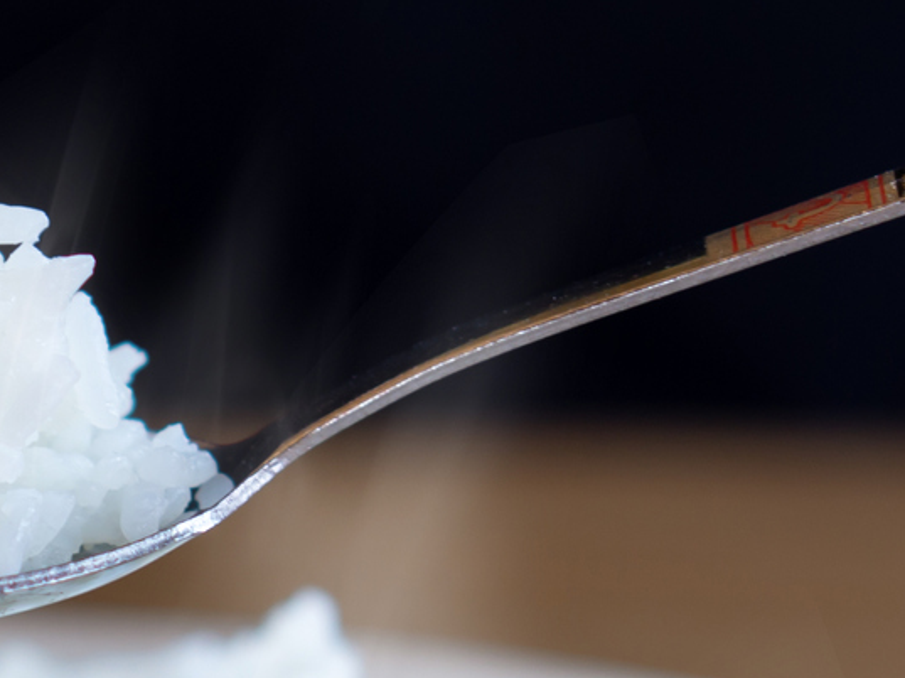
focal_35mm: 285
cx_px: -201
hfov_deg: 6.9
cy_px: 462
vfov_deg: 5.2
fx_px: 7446
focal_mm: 50
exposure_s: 1/25
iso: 100
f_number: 3.2
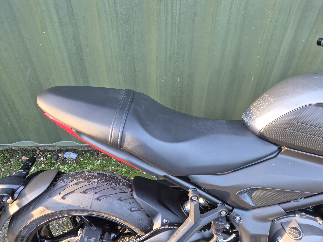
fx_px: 215
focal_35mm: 23
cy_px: 121
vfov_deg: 58.9
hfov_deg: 73.9
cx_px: 162
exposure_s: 1/100
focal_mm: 5.4
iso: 250
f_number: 1.8
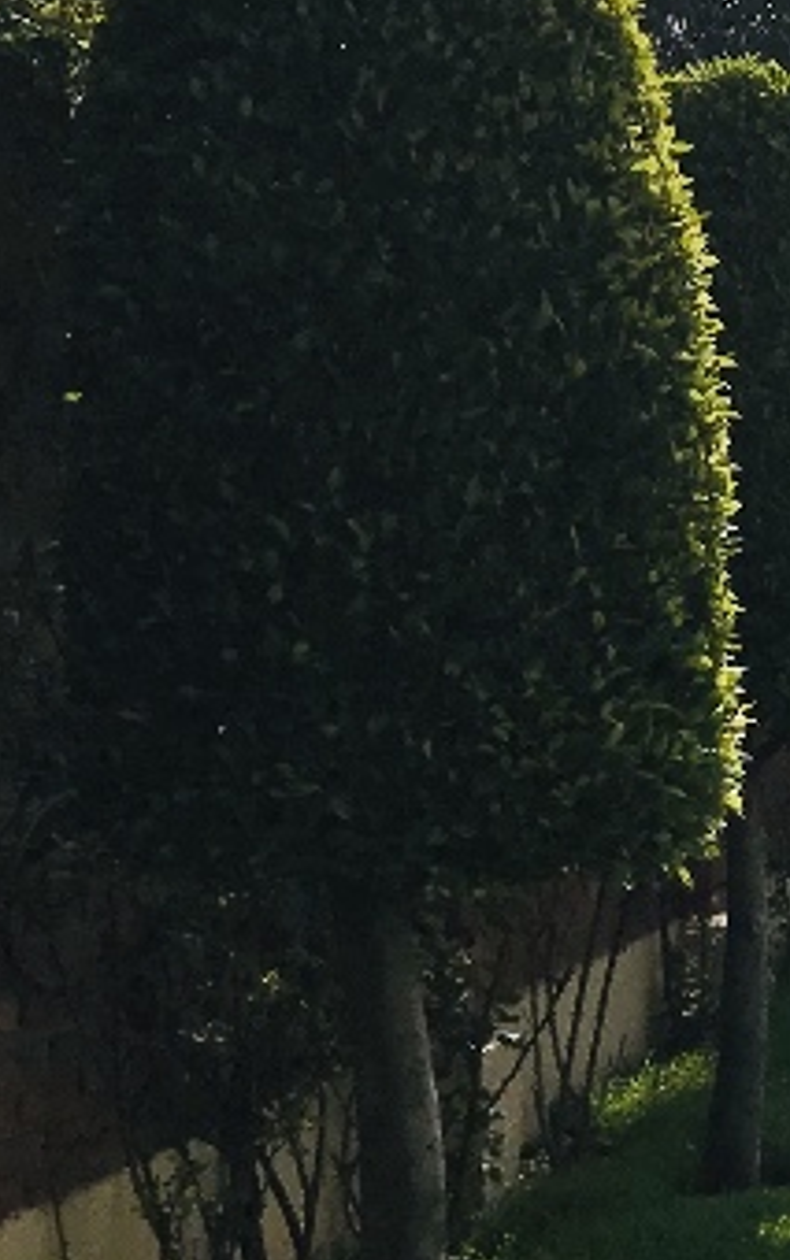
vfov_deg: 22.3
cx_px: 1777
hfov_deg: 11.9
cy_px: 556
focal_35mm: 93
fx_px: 3198
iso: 20
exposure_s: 1/10638
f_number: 1.8
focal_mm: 3.99
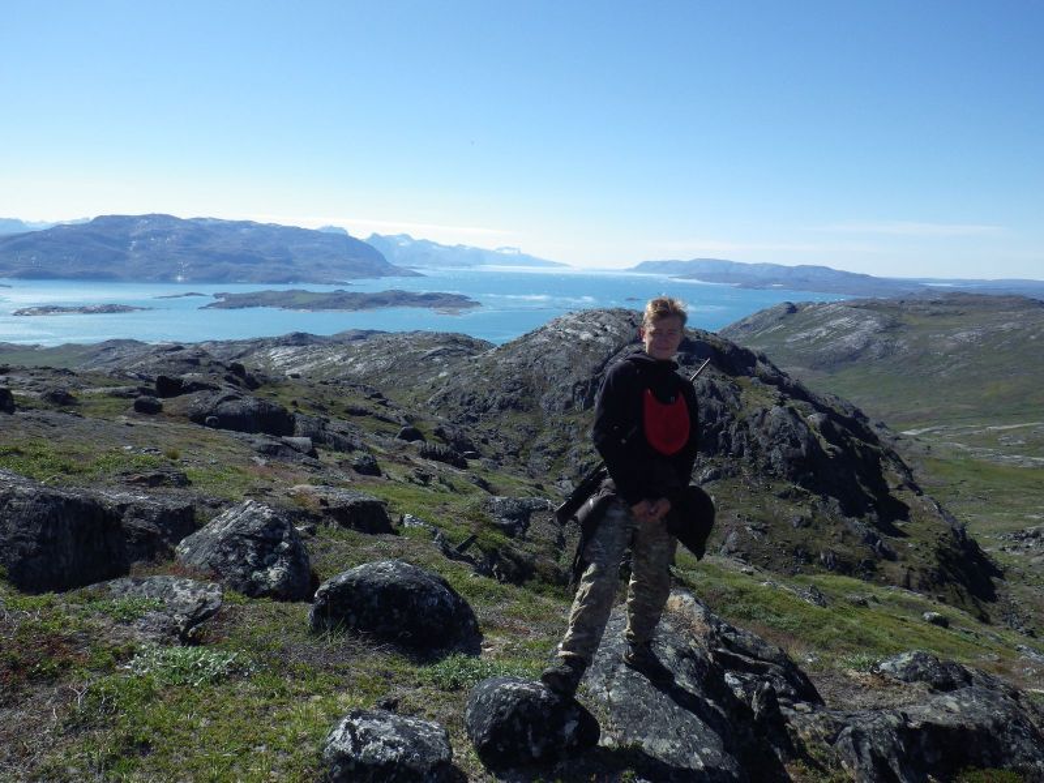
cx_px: 522
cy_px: 392
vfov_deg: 49.7
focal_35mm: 28
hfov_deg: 63.4
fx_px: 844
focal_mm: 5
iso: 125
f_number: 4.2
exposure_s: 1/800
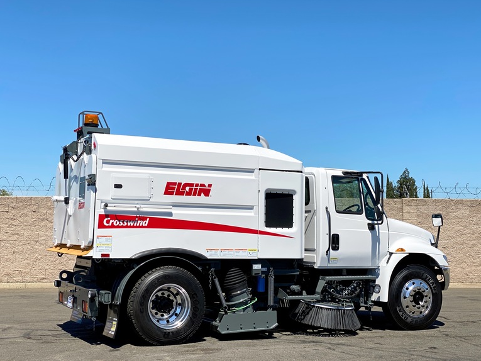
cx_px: 245
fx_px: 737
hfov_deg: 36.2
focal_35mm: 53
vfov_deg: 27.5
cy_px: 181
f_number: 2
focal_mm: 6
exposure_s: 1/2283
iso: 20
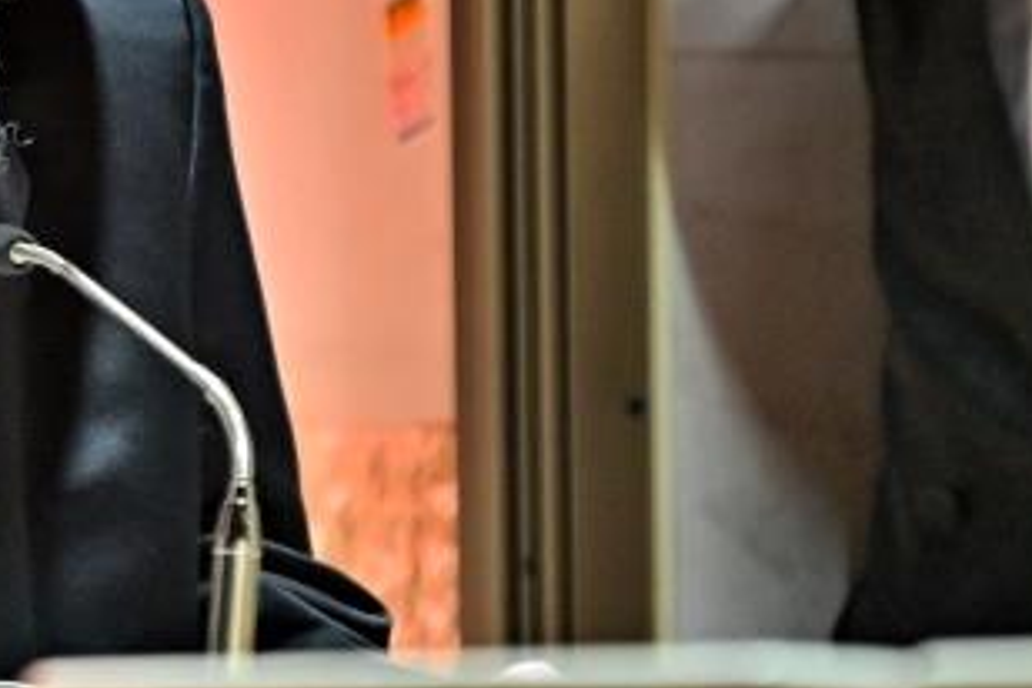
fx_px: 28492
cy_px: 271
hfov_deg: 2.1
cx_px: -257
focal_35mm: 994
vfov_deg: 1.4
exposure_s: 1/250
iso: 1000
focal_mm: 200
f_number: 2.8
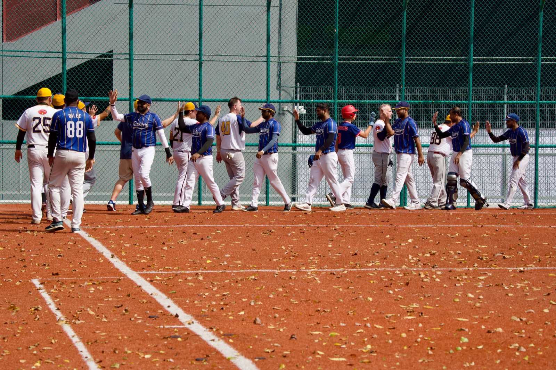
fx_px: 1969
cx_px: 278
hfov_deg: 16.1
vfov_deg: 10.7
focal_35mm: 128
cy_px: 185
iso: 400
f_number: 5.6
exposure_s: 1/2000
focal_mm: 85
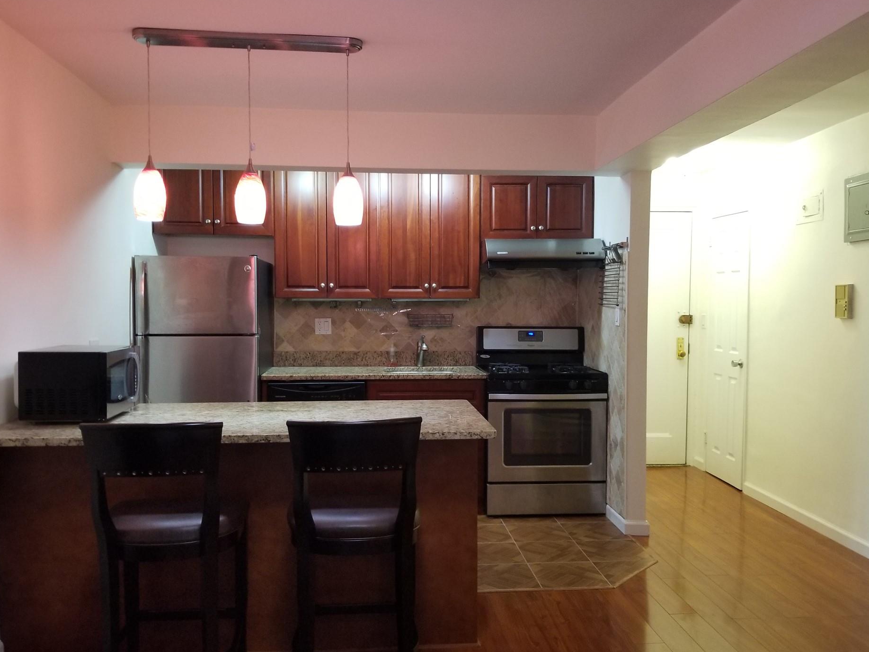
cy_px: 335
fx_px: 728
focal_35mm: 29
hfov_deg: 61.7
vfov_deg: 48.2
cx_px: 443
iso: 200
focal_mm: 4.25
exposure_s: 1/30
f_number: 1.7
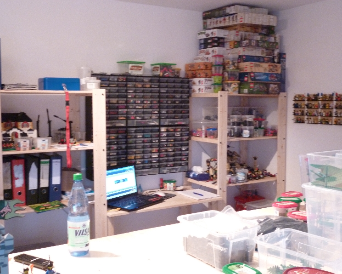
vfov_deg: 34.9
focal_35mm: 43
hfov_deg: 42.9
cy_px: 137
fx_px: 435
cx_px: 176
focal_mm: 7.3
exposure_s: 1/5
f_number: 3.7
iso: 400
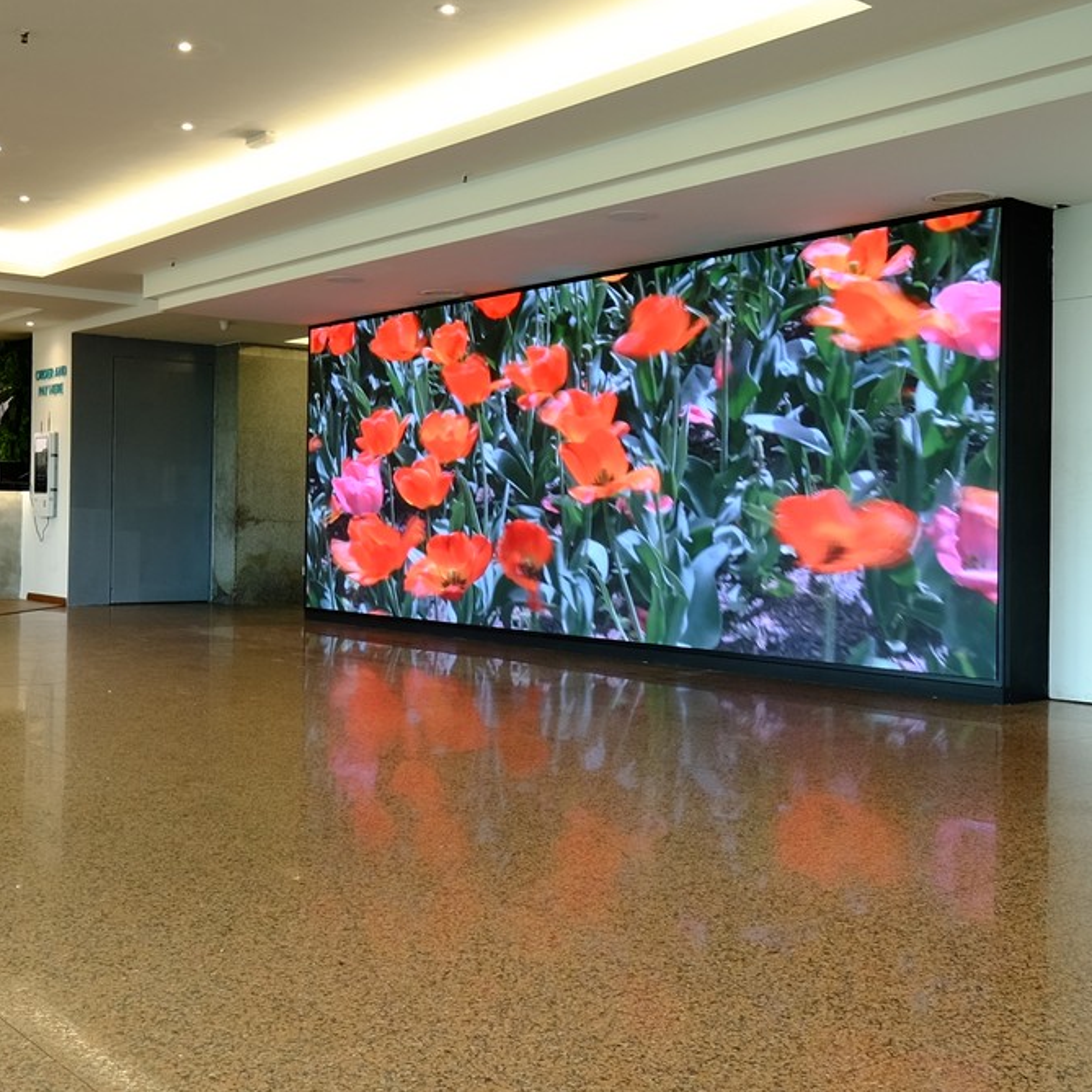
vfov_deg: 42.8
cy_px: 539
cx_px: 532
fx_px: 1392
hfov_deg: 42.8
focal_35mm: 39
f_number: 8
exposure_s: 1/8
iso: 200
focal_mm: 10
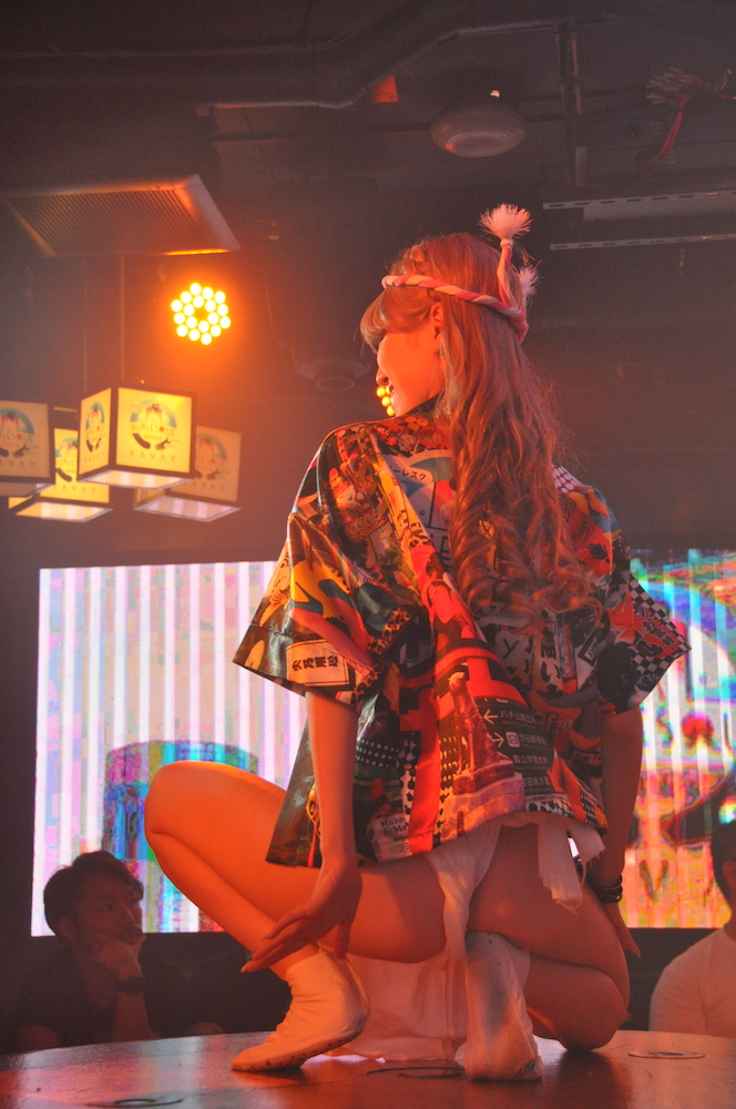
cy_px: 554
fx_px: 1845
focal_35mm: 60
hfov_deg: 22.6
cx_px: 368
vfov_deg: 33.4
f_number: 4.5
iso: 1600
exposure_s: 1/750
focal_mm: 40
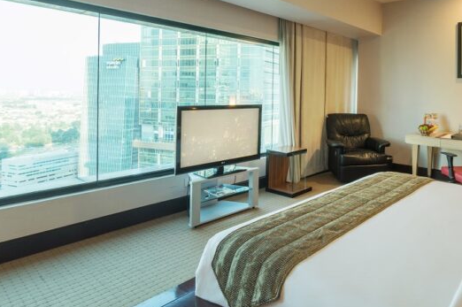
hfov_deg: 68.8
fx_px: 321
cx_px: 321
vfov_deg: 50.2
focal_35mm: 25
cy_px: 100
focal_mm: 17
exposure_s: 1/1.25
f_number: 16
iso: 100
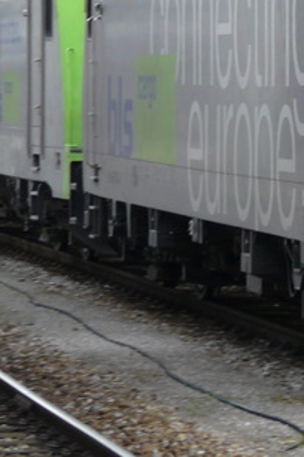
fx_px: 4040
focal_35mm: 319
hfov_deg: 4.3
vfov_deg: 6.4
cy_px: 67
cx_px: 386
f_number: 4
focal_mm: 15.4
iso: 100
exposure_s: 1/100
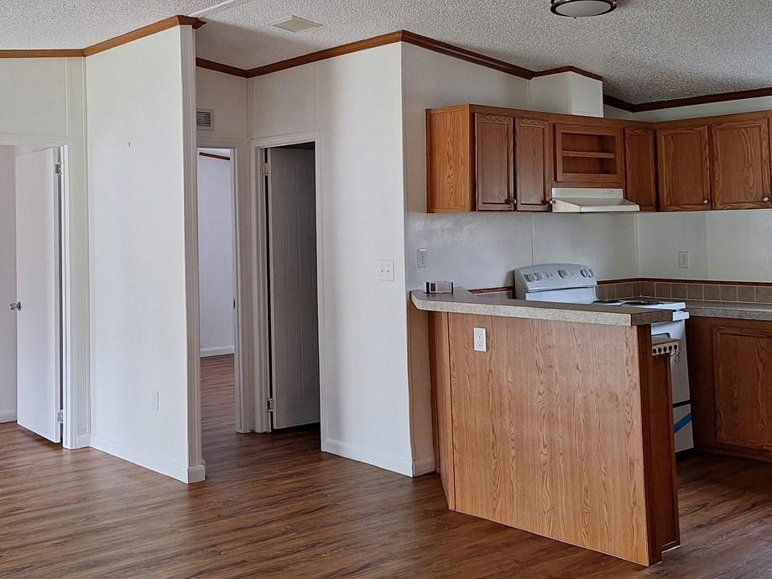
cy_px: 196
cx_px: 188
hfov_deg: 45.1
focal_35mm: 40
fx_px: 892
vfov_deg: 35.6
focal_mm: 5.54
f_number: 1.8
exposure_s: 1/40
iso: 80
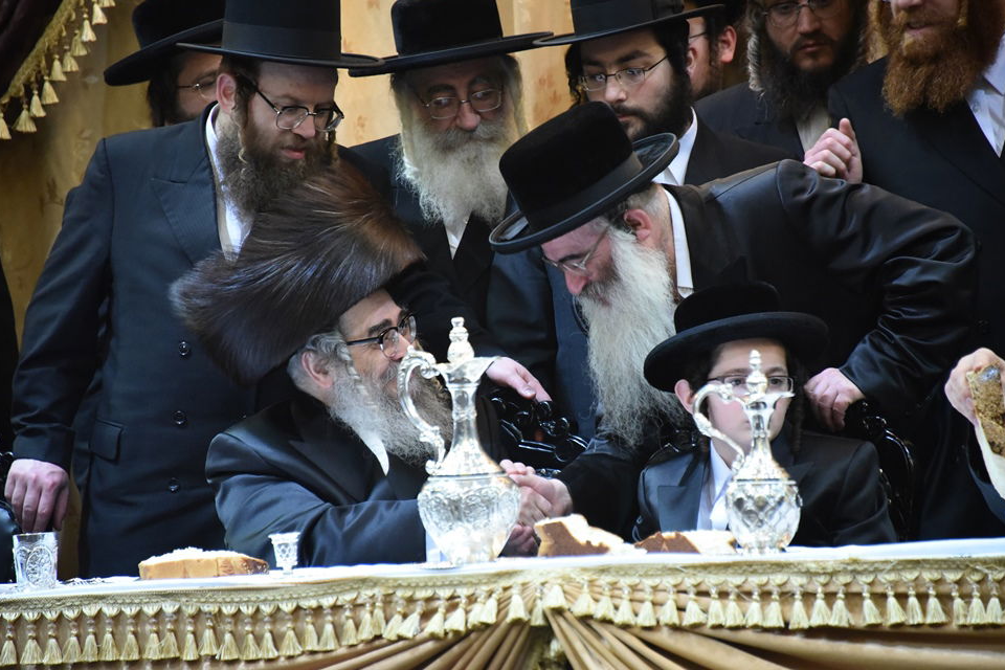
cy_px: 332
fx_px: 8933
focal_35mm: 320
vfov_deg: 4.3
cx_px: 514
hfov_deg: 6.4
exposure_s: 1/125
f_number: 5.6
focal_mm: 300
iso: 6400
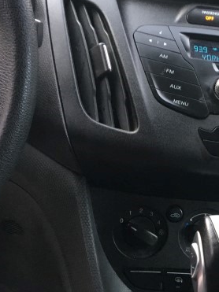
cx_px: 220
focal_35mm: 80
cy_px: 223
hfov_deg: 18.0
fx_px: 675
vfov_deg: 24.1
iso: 100
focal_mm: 4.15
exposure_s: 1/30
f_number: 2.2
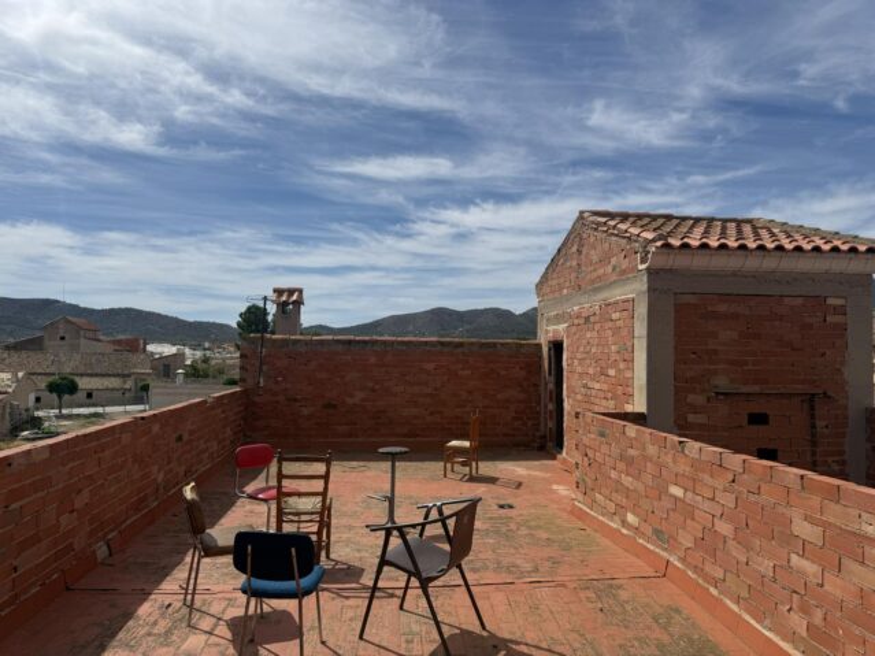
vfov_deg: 56.8
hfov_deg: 71.6
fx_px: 607
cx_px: 438
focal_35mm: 24
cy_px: 328
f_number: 1.78
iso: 80
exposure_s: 1/9091
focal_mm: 6.76
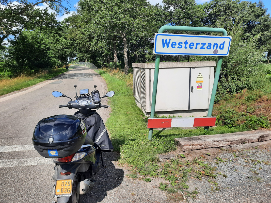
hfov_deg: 69.4
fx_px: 196
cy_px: 102
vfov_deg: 54.9
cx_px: 136
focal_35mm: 25
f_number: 2
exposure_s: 1/1340
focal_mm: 4.6
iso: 32
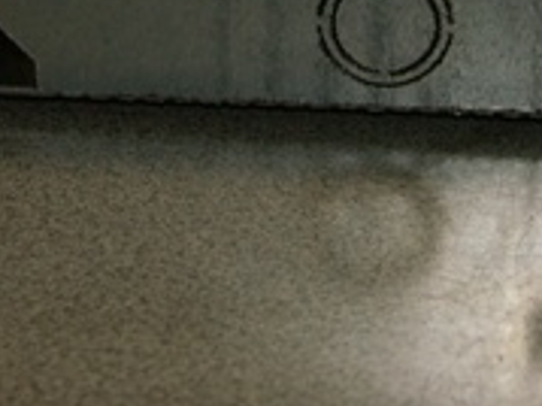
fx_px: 3646
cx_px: 406
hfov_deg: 8.5
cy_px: -67
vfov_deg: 6.3
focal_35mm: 233
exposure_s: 1/100
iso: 100
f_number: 3.5
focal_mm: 23.18
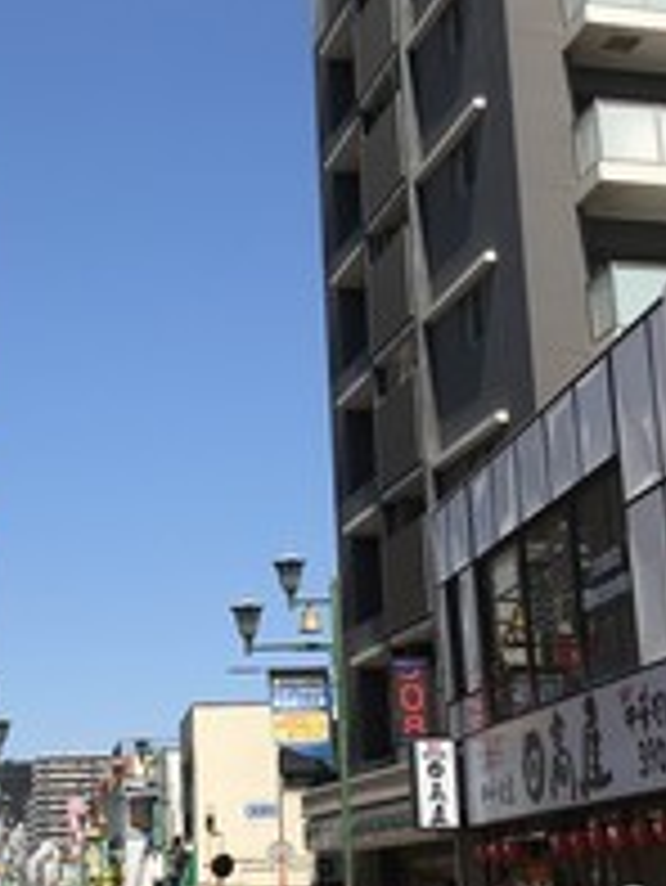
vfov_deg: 30.2
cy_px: 490
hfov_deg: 22.9
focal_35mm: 64
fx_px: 1640
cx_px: 266
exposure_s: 1/2519
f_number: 1.8
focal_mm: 3.99
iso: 20
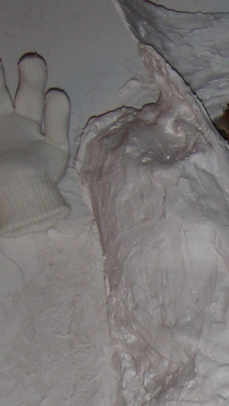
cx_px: 314
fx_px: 1467
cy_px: 432
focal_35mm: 136
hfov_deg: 8.8
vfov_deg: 15.4
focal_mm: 6.7
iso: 100
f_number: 3.5
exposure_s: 1/30
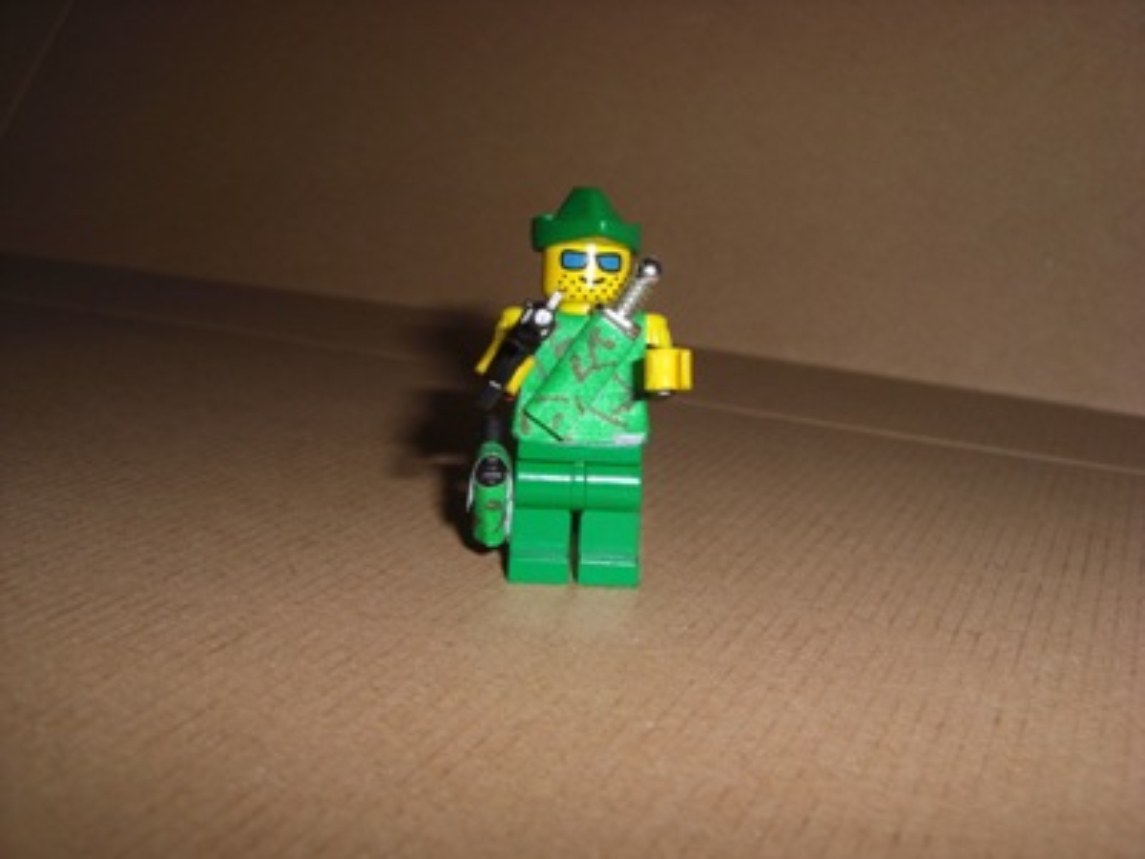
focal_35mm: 38
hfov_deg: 49.0
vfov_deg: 37.7
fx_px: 1257
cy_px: 430
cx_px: 572
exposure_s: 1/30
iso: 64
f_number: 8
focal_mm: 6.2
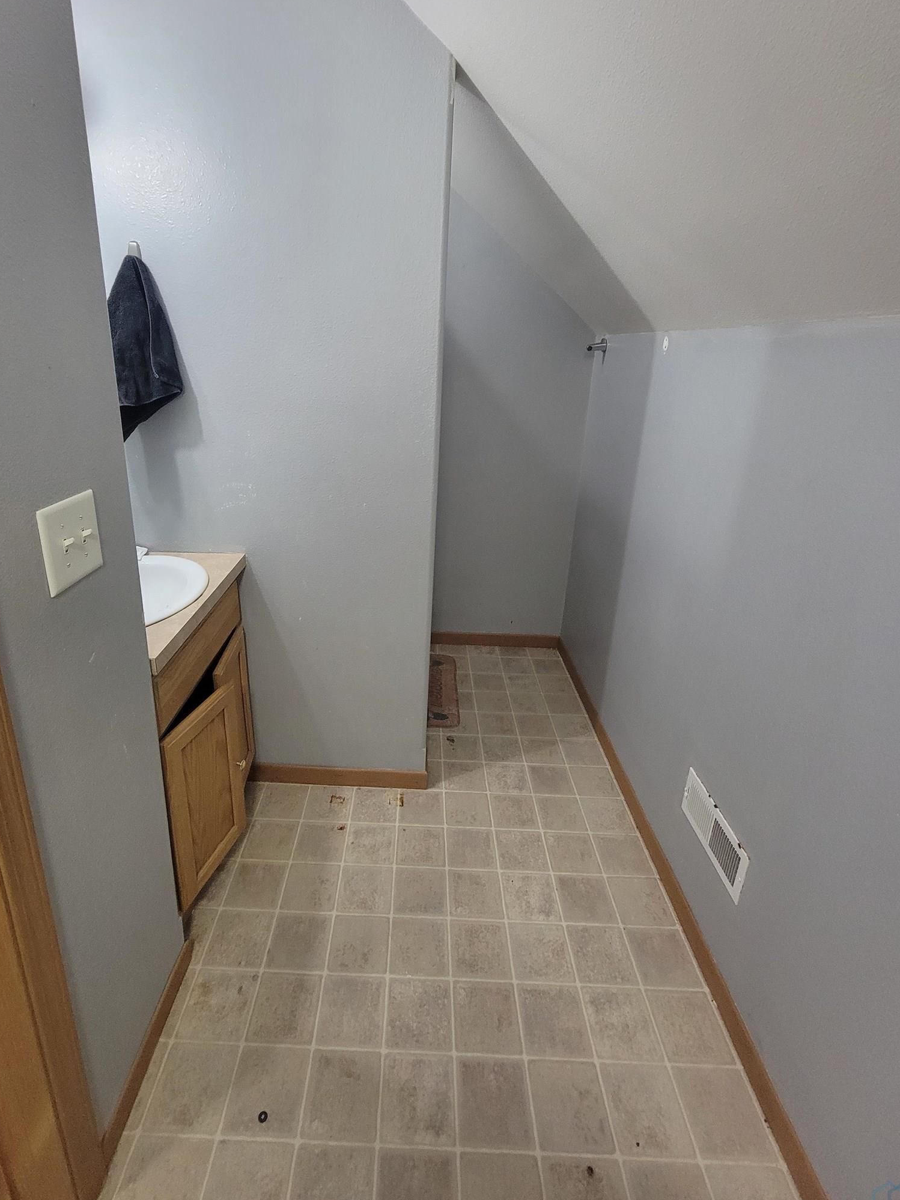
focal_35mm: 15
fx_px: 520
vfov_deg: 97.6
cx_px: 414
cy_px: 521
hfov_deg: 81.6
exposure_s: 1/60
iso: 400
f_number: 2.2
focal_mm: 2.2
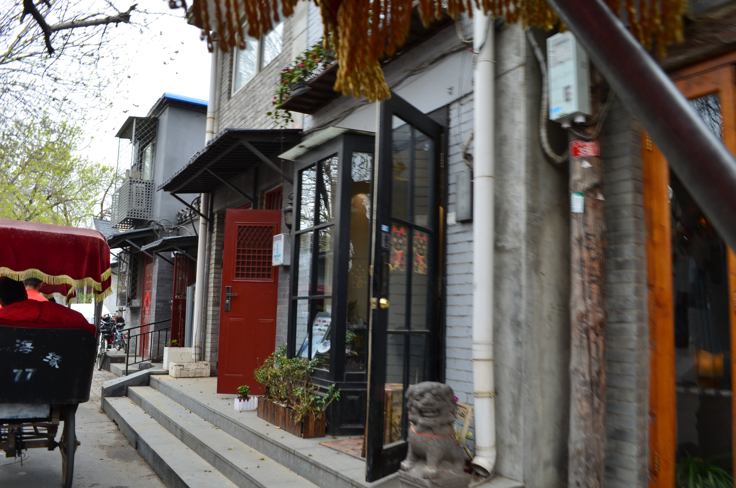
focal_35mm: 27
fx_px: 551
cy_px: 244
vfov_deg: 47.7
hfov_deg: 67.5
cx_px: 368
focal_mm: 18
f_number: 11
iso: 200
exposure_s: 1/100
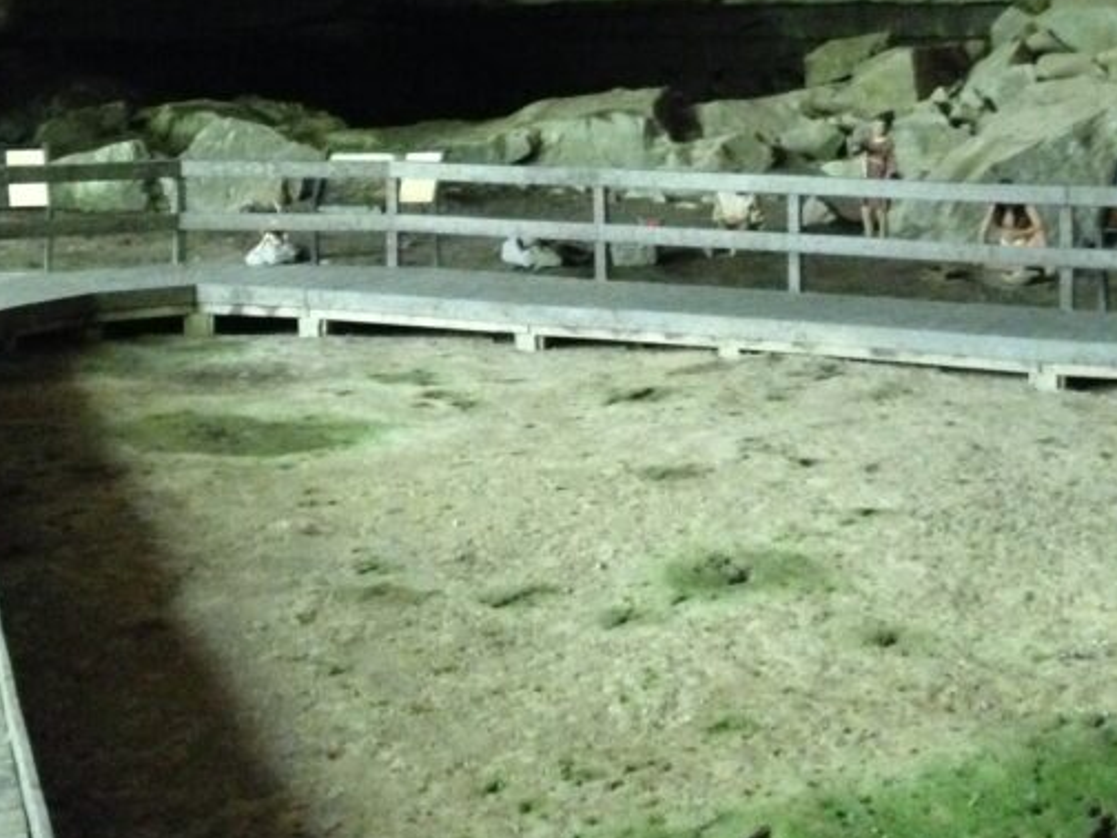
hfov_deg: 29.0
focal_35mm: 67
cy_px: 0
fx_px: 2162
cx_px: 505
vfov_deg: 21.2
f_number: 2.4
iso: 800
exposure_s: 1/15
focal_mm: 4.12
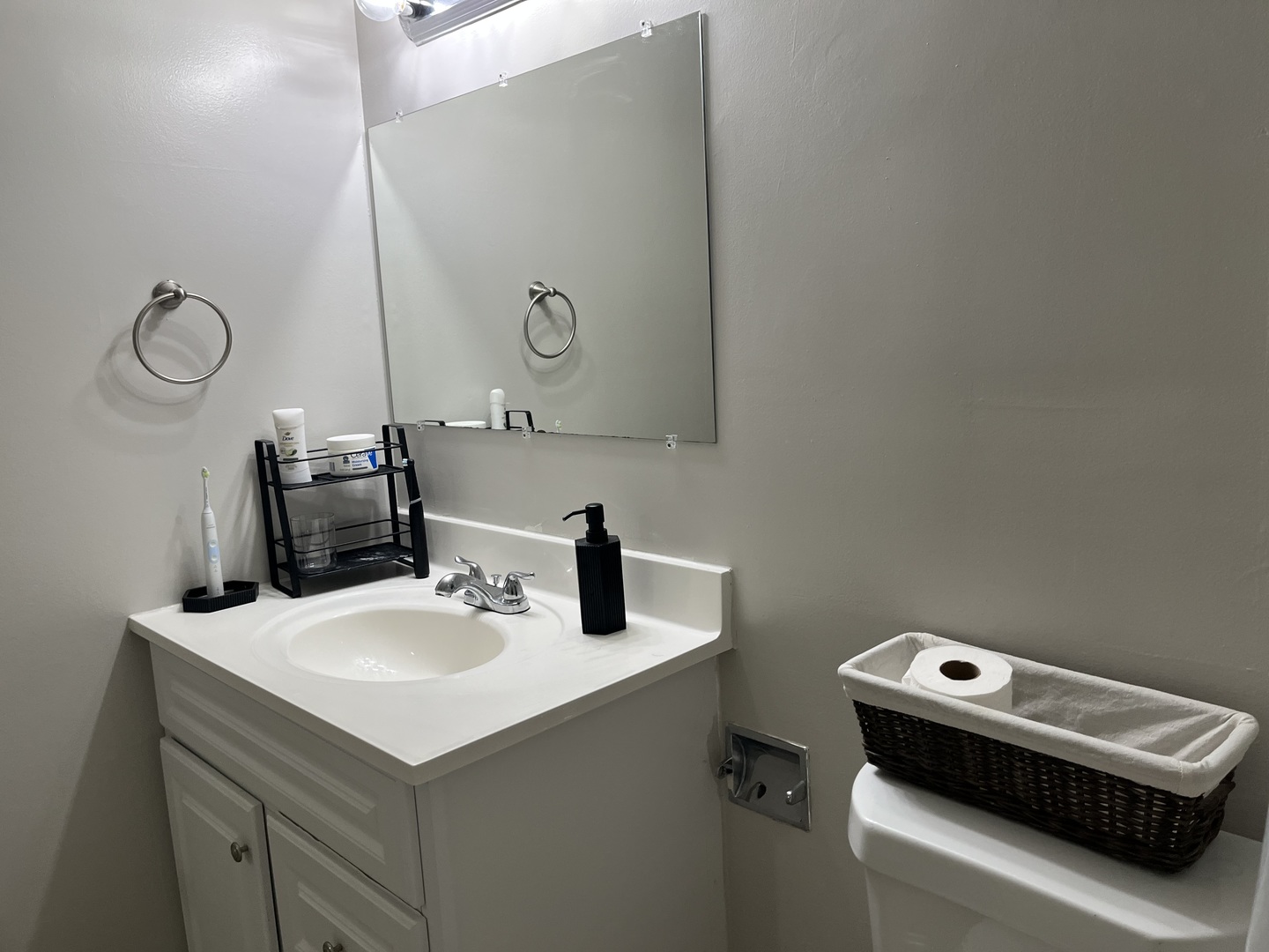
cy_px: 476
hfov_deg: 67.3
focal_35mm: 26
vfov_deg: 53.1
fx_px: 953
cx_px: 634
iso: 100
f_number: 1.6
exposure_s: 1/120
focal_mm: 5.1
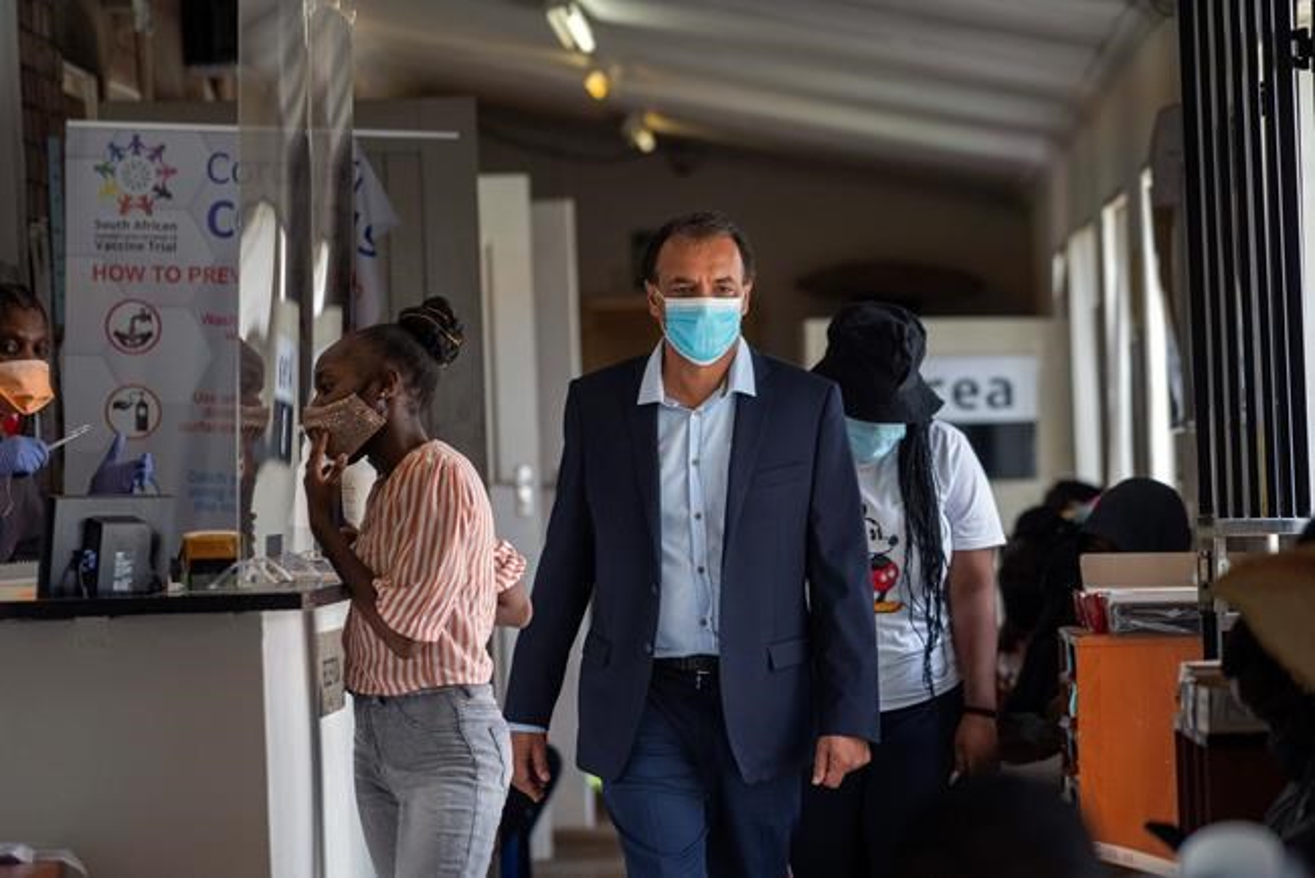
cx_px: 658
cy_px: 439
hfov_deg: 8.5
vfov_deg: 5.7
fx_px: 8807
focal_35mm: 241
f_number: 4
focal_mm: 161
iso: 1600
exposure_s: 1/640
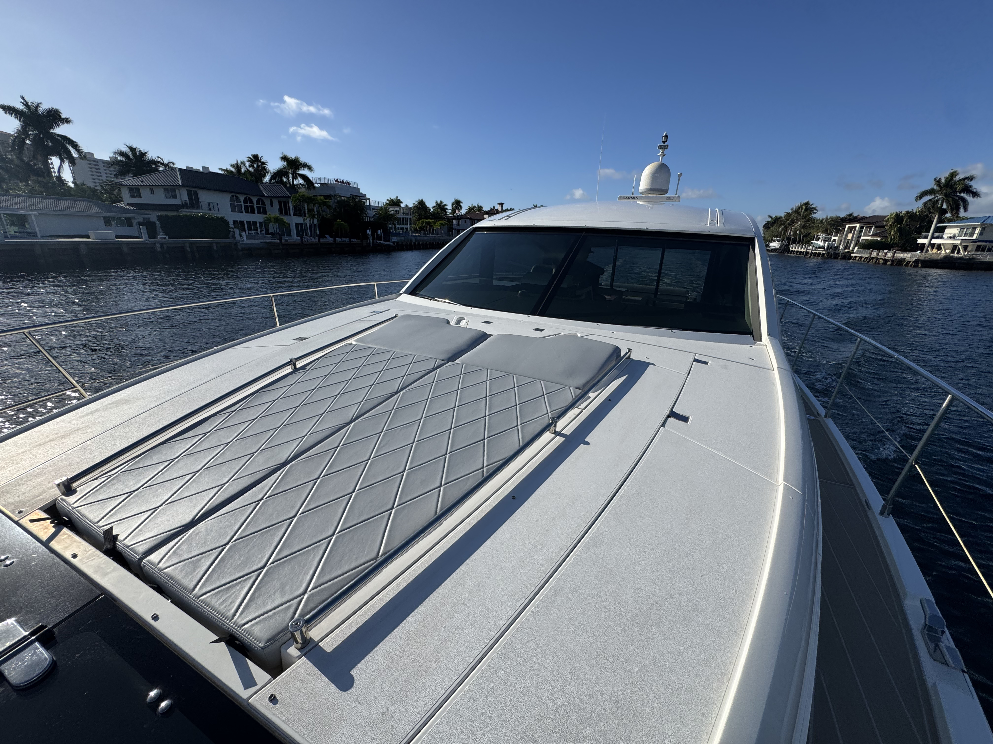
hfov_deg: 102.1
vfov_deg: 85.7
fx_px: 402
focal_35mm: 14
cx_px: 496
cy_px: 372
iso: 50
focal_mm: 2.22
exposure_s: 1/3906
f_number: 2.2
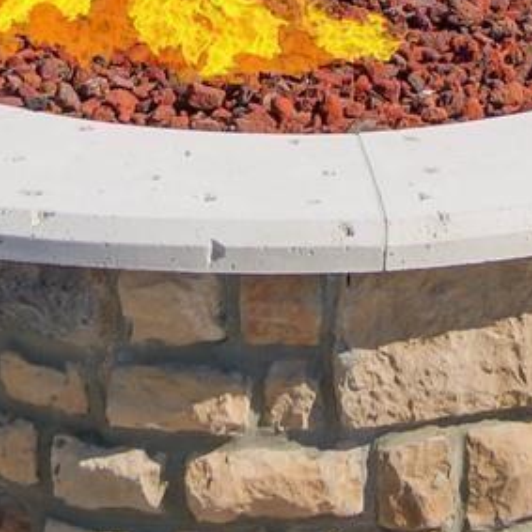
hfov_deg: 14.4
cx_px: 495
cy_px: -437
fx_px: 2087
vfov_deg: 13.1
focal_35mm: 120
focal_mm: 12
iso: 100
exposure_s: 1/400
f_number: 8
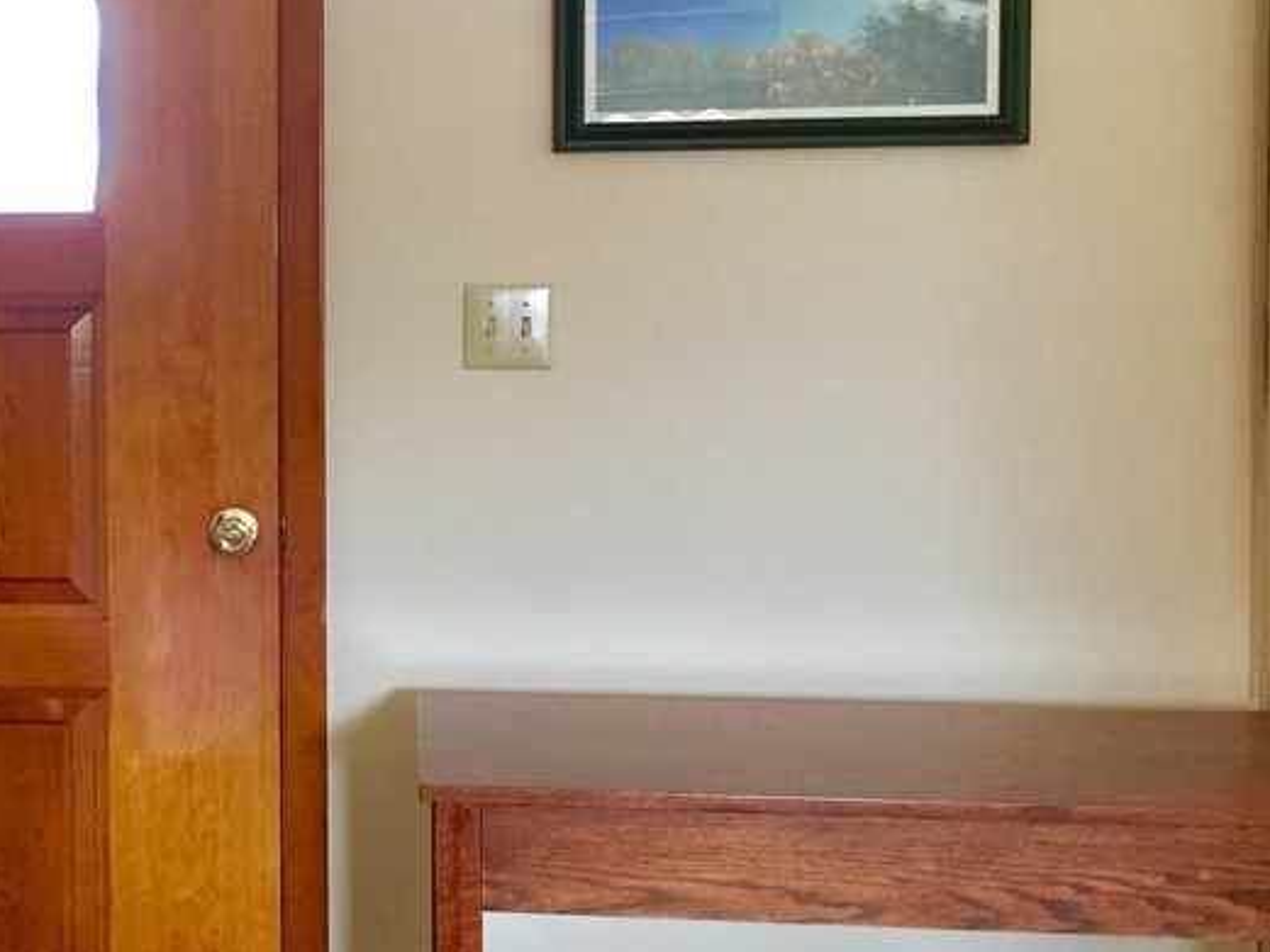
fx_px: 2092
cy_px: 380
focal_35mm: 57
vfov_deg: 25.6
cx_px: 102
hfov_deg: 32.0
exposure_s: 1/10
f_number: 2.2
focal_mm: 4.15
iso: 100
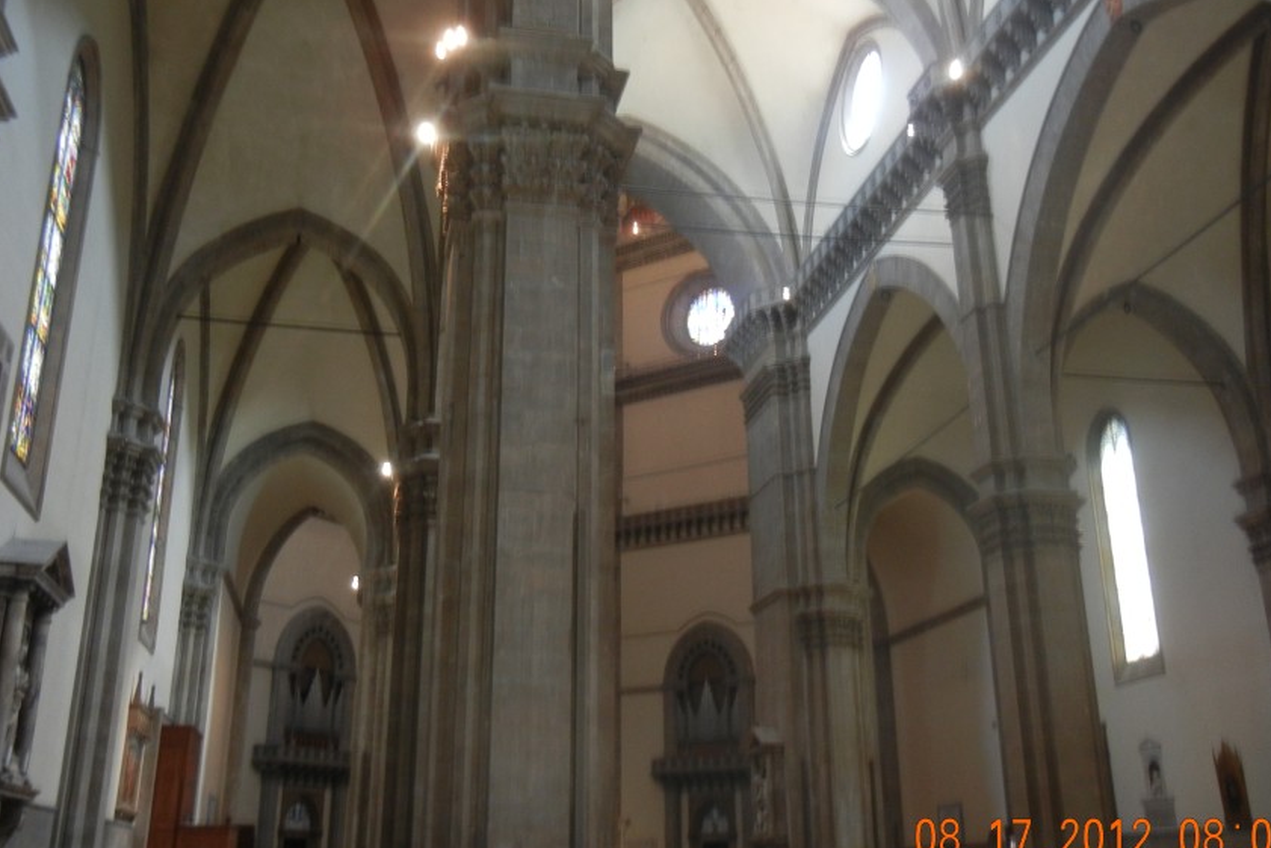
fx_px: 1342
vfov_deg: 35.0
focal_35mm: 38
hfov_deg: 50.7
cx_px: 617
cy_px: 378
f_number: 3.5
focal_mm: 5.4
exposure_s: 1/3.5
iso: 200
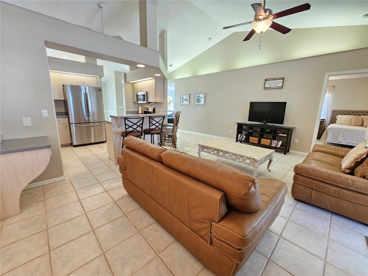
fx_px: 138
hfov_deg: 106.2
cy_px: 138
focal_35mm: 13
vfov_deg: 89.9
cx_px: 184
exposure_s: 1/40
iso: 400
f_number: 2.2
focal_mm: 2.2
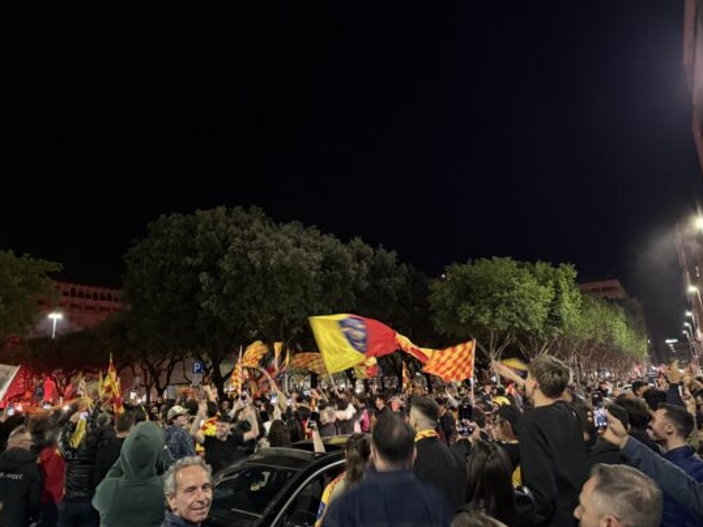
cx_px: 340
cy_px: 255
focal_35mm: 25
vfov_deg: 54.8
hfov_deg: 69.4
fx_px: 507
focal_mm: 6.76
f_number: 1.78
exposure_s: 1/29
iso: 1600
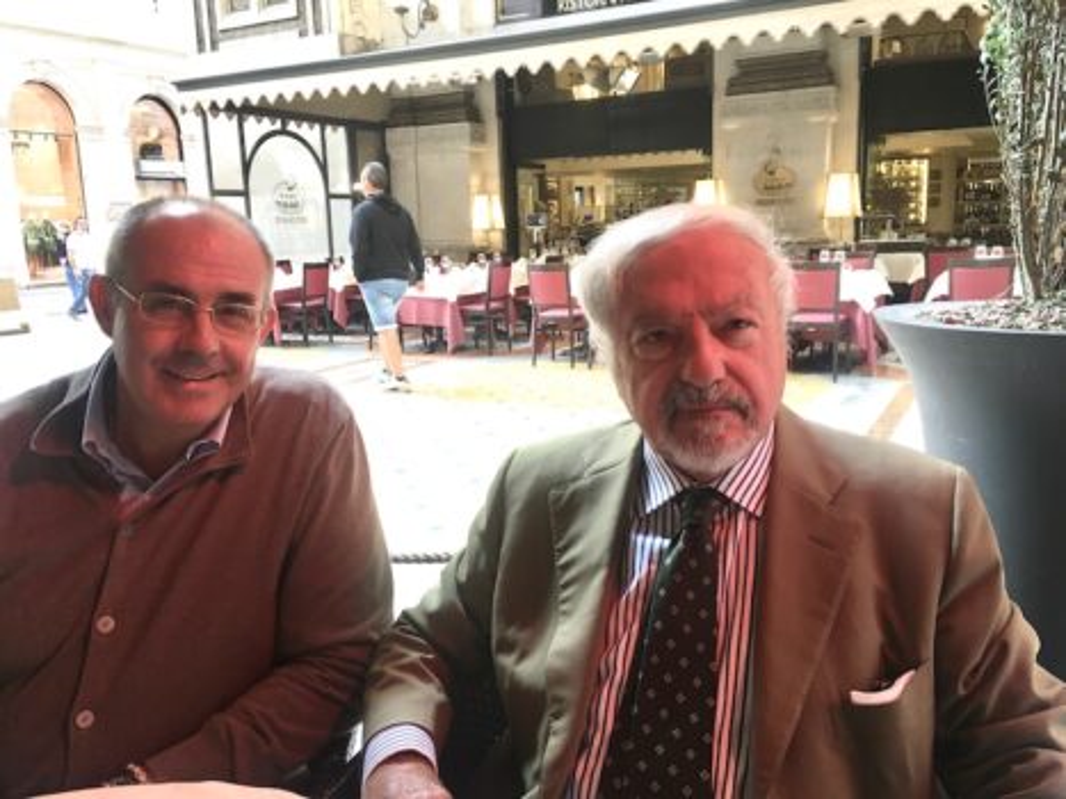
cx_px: 533
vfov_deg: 48.2
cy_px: 400
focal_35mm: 29
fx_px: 893
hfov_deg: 61.7
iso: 50
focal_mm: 4.15
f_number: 2.2
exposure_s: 1/33
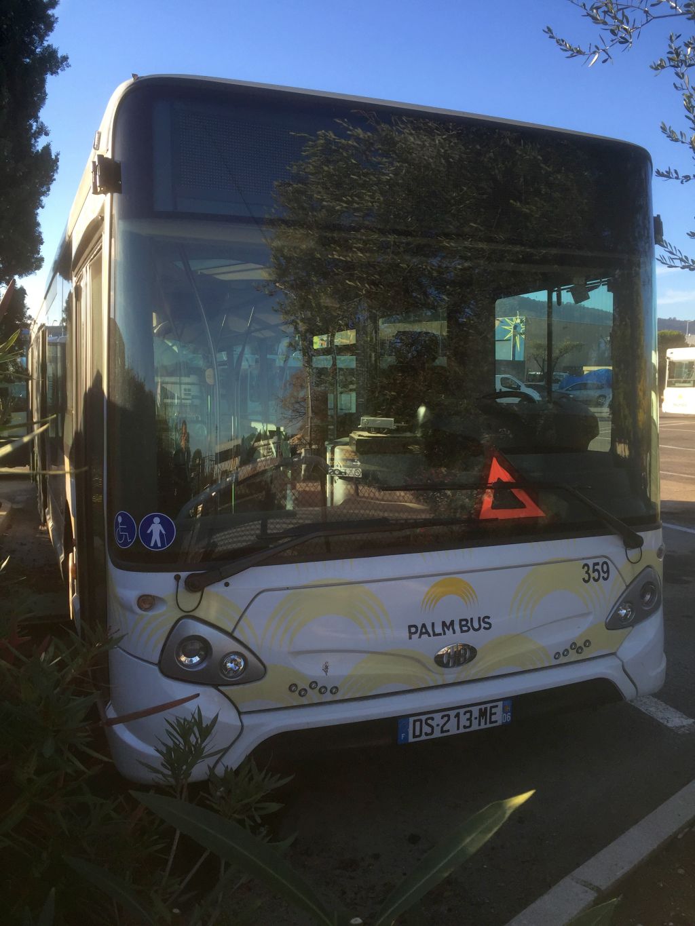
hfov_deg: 48.2
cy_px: 463
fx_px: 776
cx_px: 348
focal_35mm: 29
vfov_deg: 61.7
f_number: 2.2
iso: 32
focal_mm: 4.15
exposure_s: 1/628
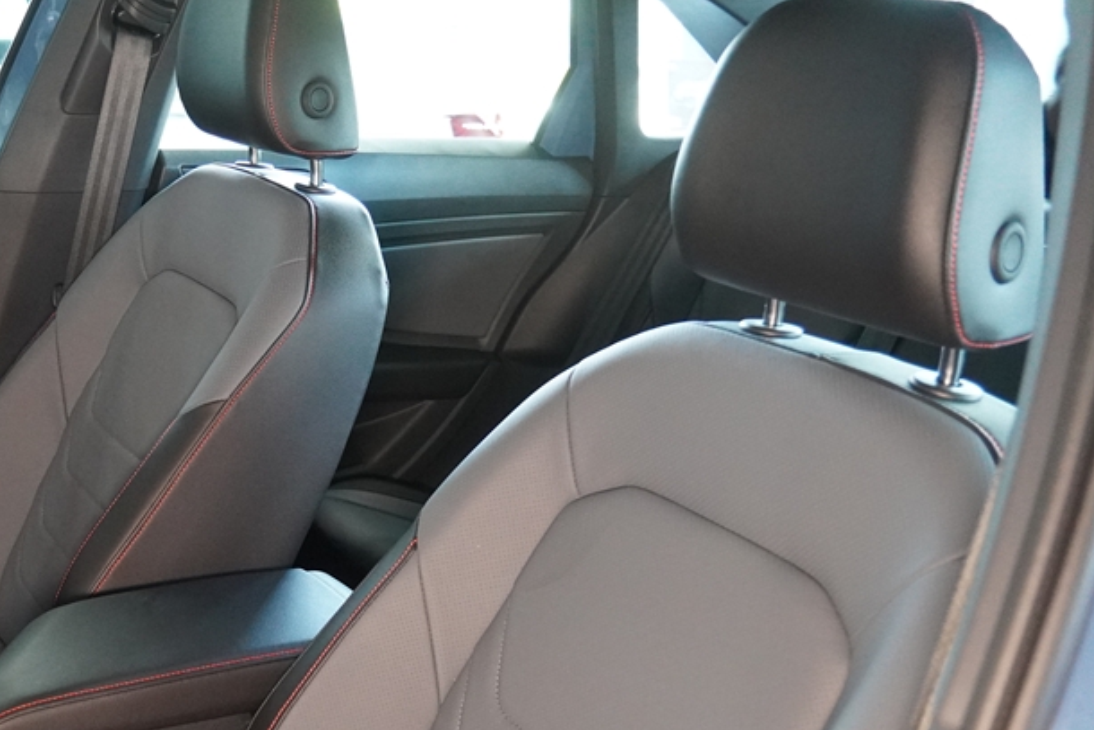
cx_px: 185
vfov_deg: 30.8
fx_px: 1302
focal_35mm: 43
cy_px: 541
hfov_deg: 43.0
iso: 3200
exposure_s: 1/160
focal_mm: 17
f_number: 2.8
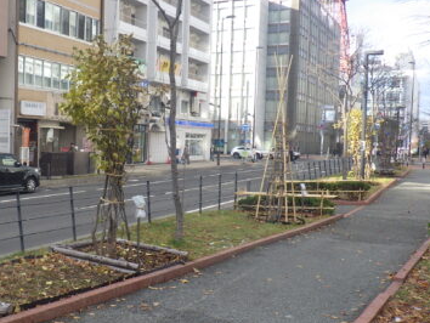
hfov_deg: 40.5
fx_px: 559
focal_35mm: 45
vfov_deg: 32.2
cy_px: 188
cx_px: 93
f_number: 4.2
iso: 125
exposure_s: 1/200
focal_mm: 5
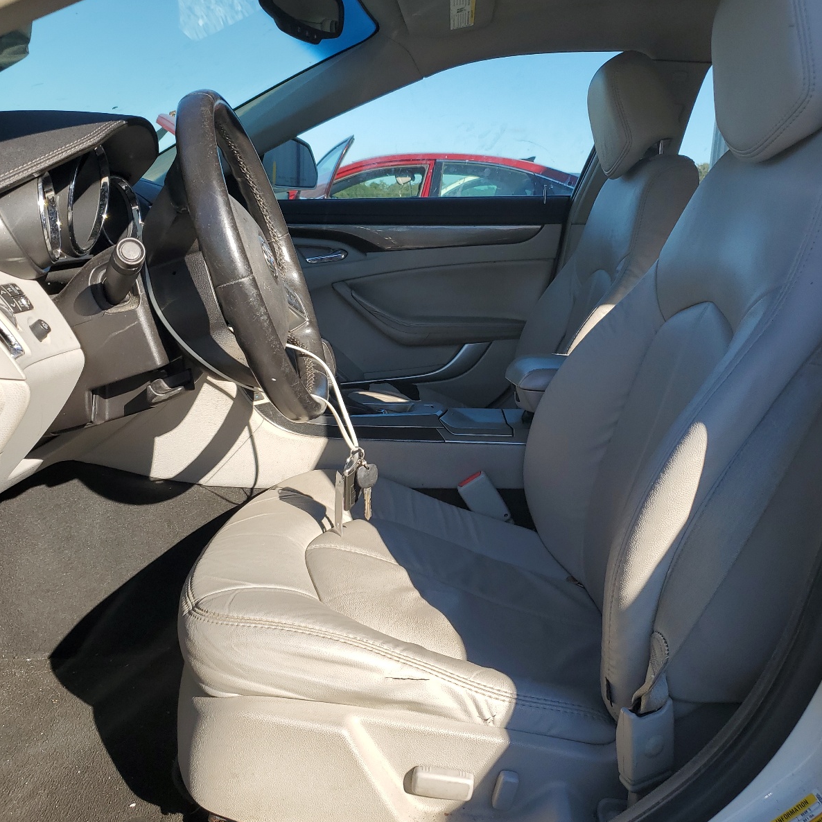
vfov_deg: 52.5
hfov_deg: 52.5
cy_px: 411
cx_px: 419
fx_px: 833
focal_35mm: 31
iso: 50
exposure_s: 1/1667
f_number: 1.5
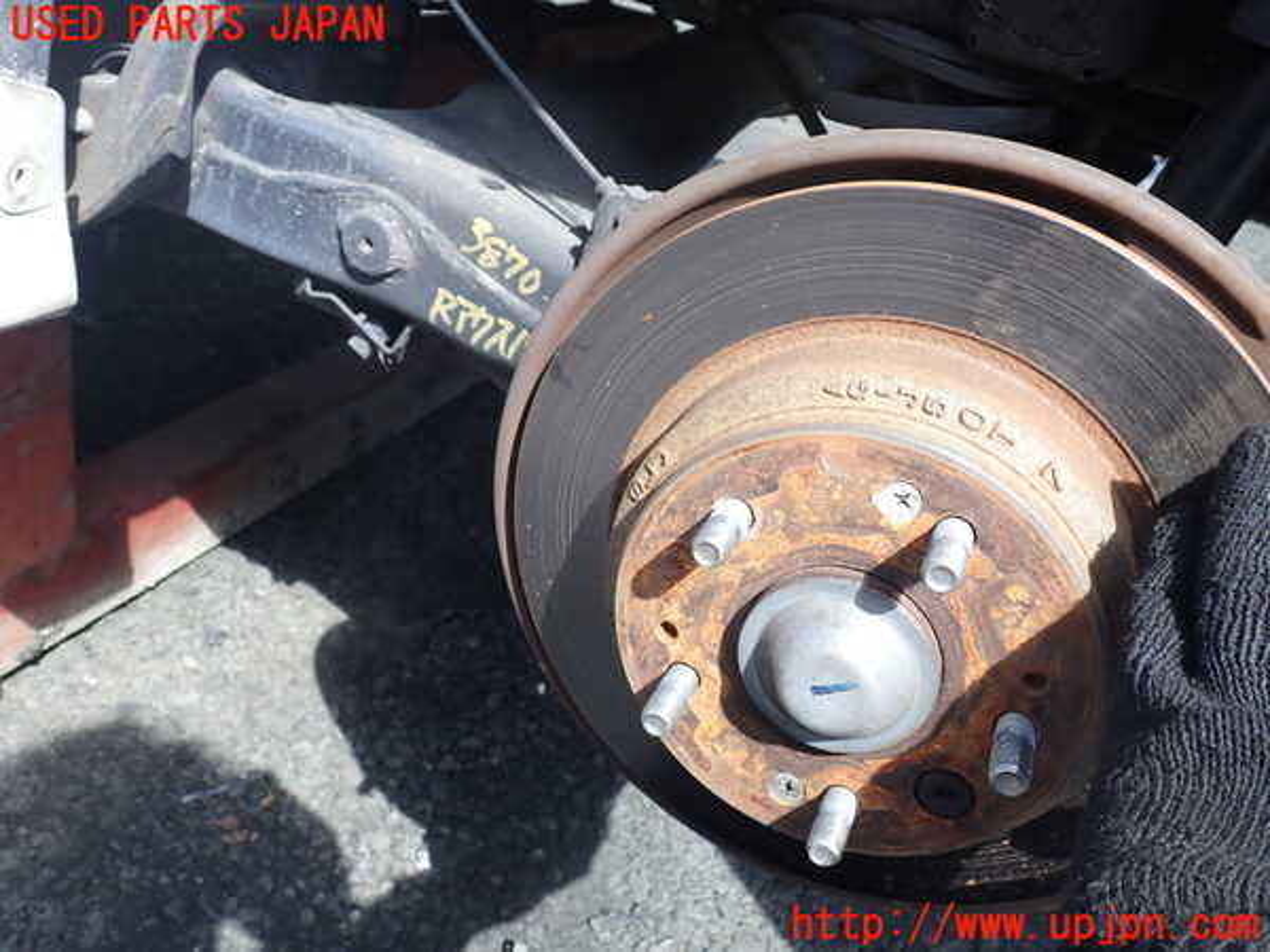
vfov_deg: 46.8
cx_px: 635
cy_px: 476
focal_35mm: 30
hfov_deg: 60.0
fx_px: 1101
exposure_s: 1/250
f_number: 3.2
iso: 100
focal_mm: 5.4
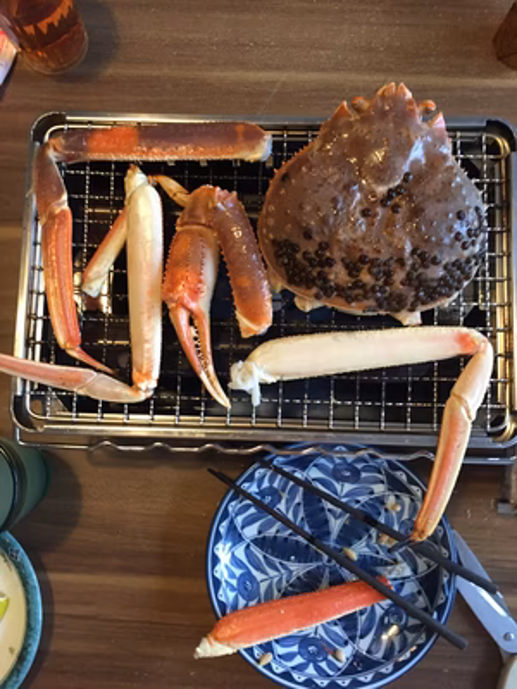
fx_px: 577
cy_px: 344
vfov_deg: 61.7
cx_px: 258
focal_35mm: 29
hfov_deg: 48.2
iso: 160
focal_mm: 4.15
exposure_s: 1/30
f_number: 2.2
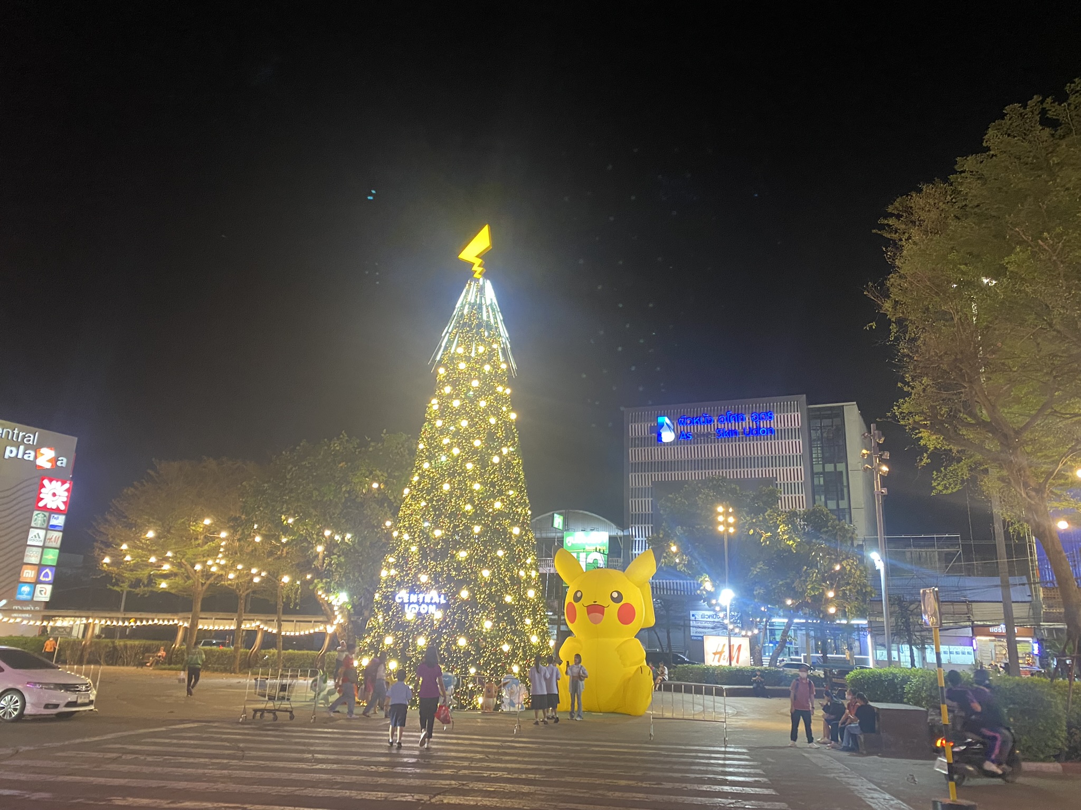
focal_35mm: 26
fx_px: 812
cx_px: 540
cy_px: 405
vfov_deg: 53.1
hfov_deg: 67.3
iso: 320
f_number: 1.8
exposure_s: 1/33
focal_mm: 4.25
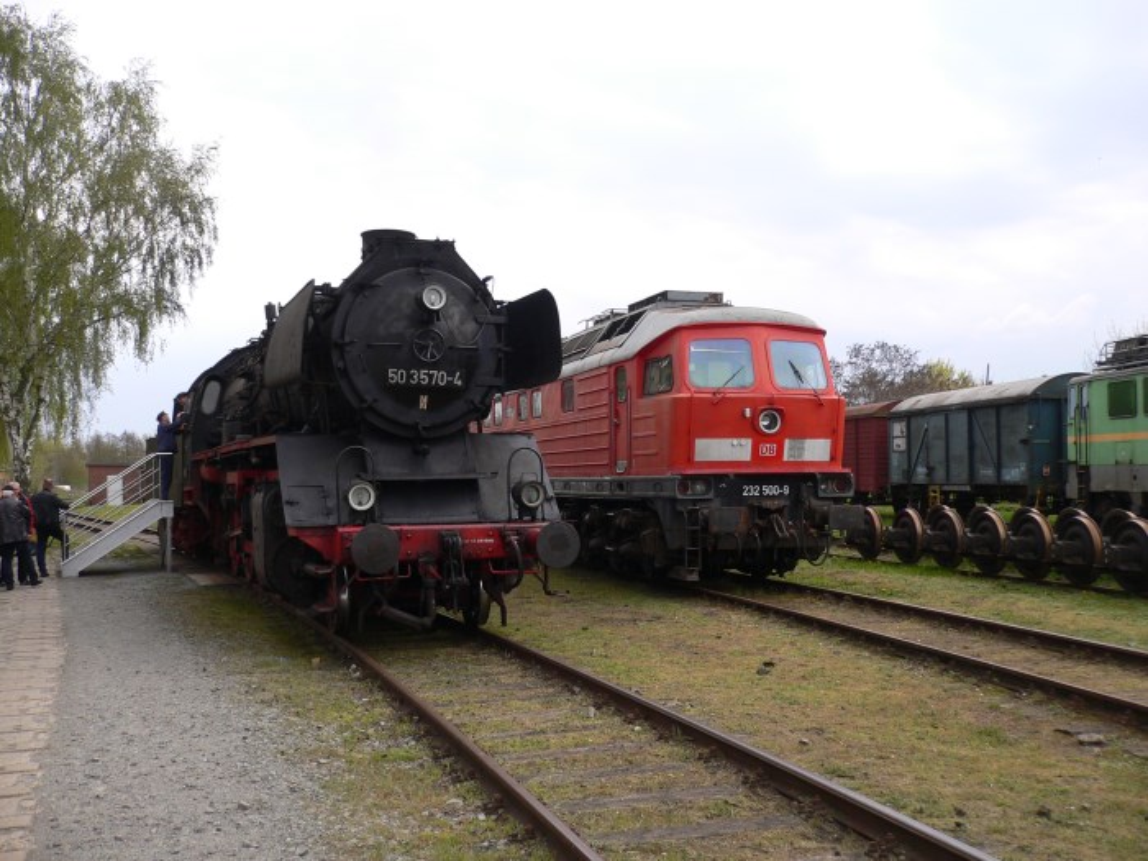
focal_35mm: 35
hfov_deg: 52.6
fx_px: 1161
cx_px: 574
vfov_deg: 40.7
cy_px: 430
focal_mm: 5.8
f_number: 2.8
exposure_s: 1/400
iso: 100
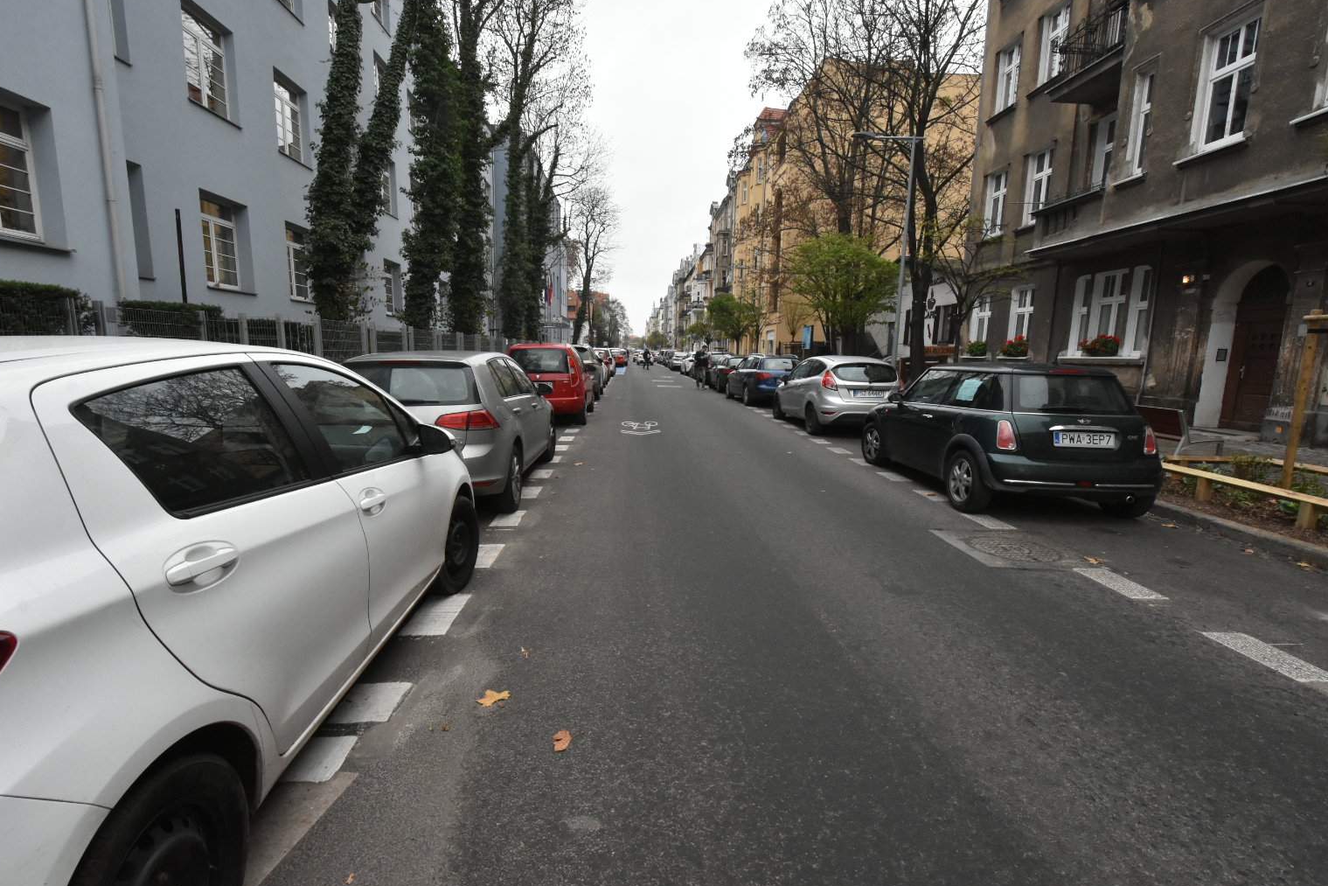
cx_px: 638
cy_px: 447
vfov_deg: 73.8
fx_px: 590
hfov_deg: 96.7
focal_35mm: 16
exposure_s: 1/125
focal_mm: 10
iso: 2000
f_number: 13
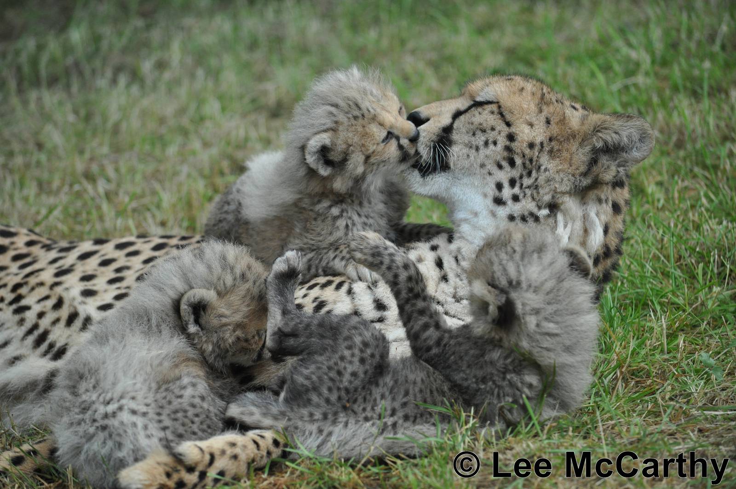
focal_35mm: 232
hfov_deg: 8.9
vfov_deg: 5.9
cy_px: 244
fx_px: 4748
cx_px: 368
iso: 800
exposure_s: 1/1600
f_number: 5
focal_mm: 155
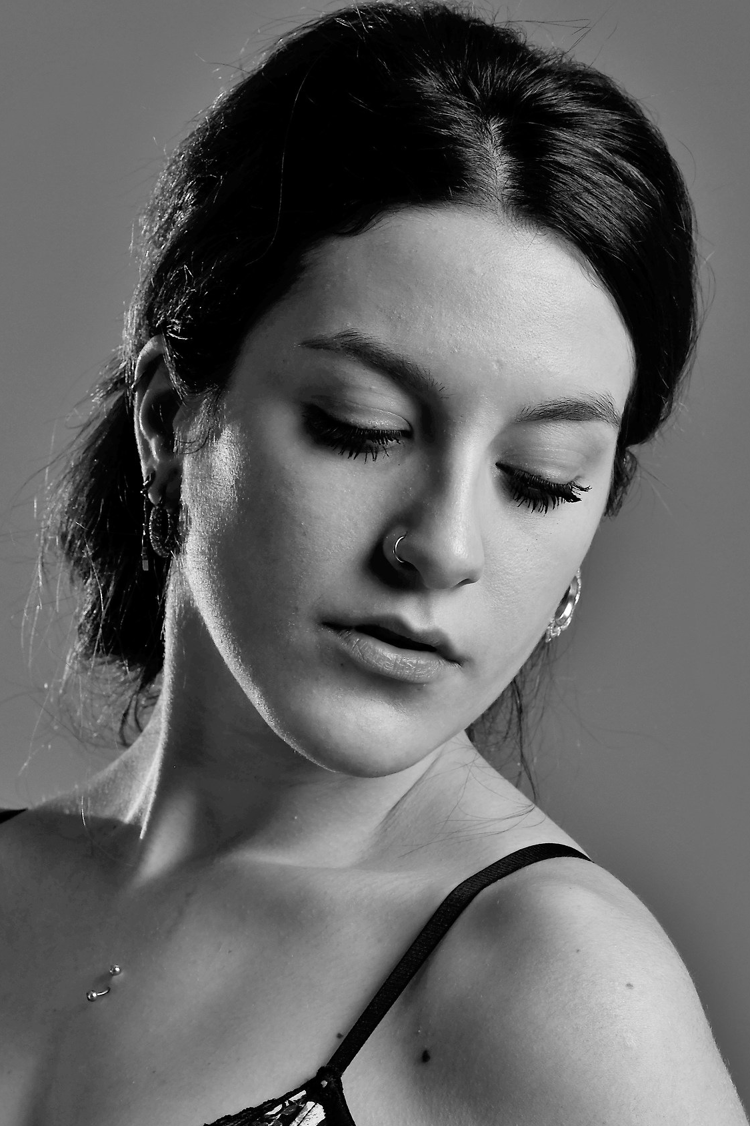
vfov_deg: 10.7
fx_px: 6001
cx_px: 273
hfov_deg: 7.1
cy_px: 780
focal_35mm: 192
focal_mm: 90
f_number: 8
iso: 200
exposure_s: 1/125
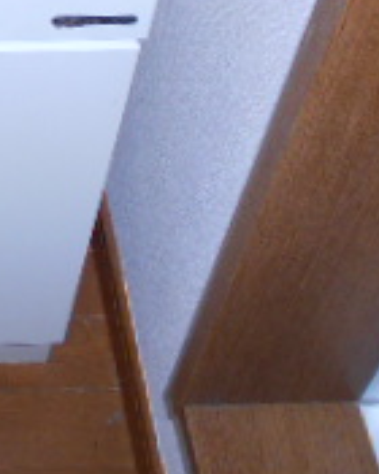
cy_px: -144
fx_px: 1304
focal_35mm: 93
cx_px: -238
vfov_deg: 19.1
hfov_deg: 15.0
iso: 110
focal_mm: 4.6
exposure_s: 1/25
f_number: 3.2
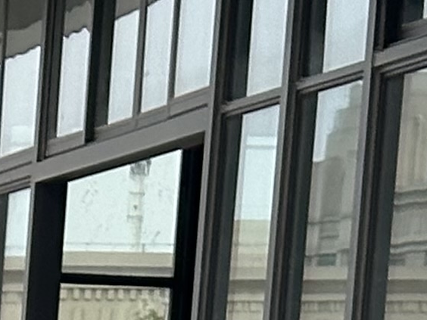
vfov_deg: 4.2
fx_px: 4231
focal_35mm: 343
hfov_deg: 5.3
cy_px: 1005
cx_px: -1039
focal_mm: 6.86
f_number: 1.78
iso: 64
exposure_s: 1/1848
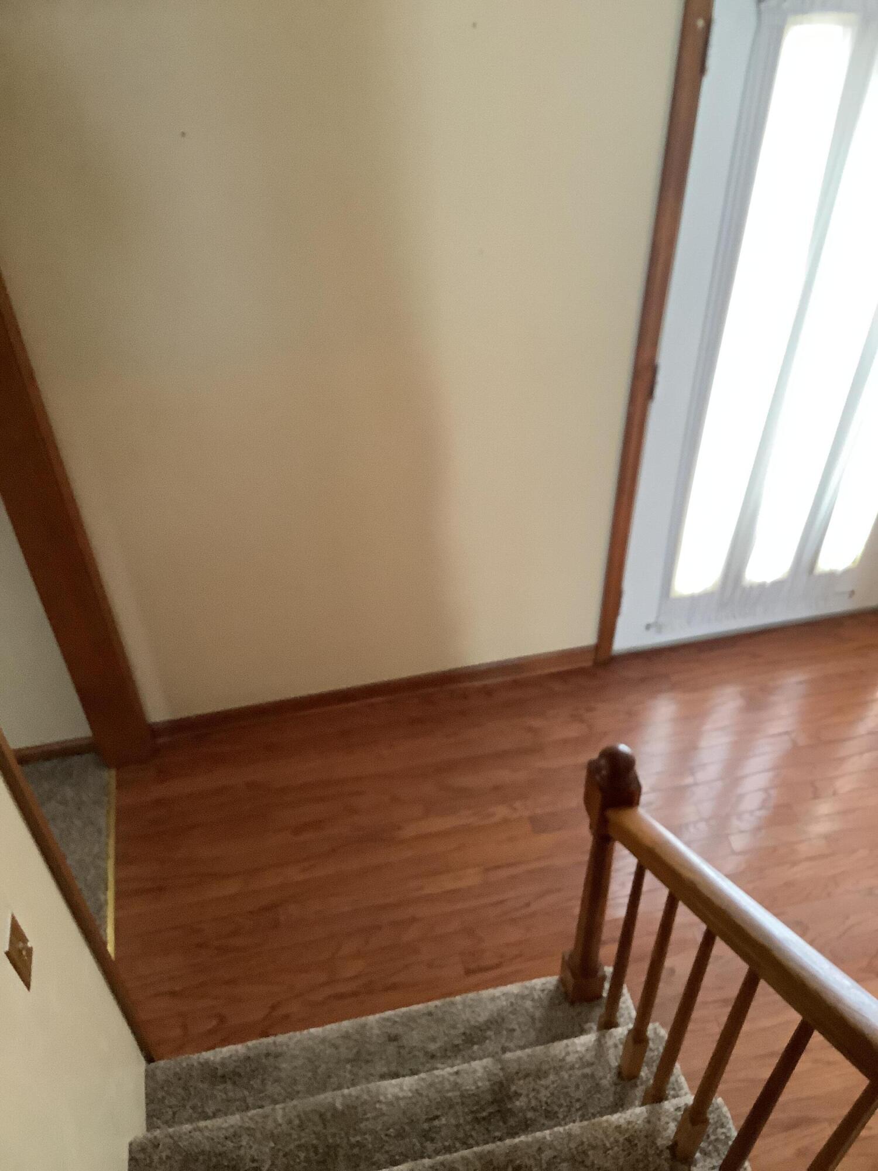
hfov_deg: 45.4
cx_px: 439
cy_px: 586
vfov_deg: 58.4
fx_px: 1048
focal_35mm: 31
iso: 320
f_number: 2.4
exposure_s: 1/50
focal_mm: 3.3
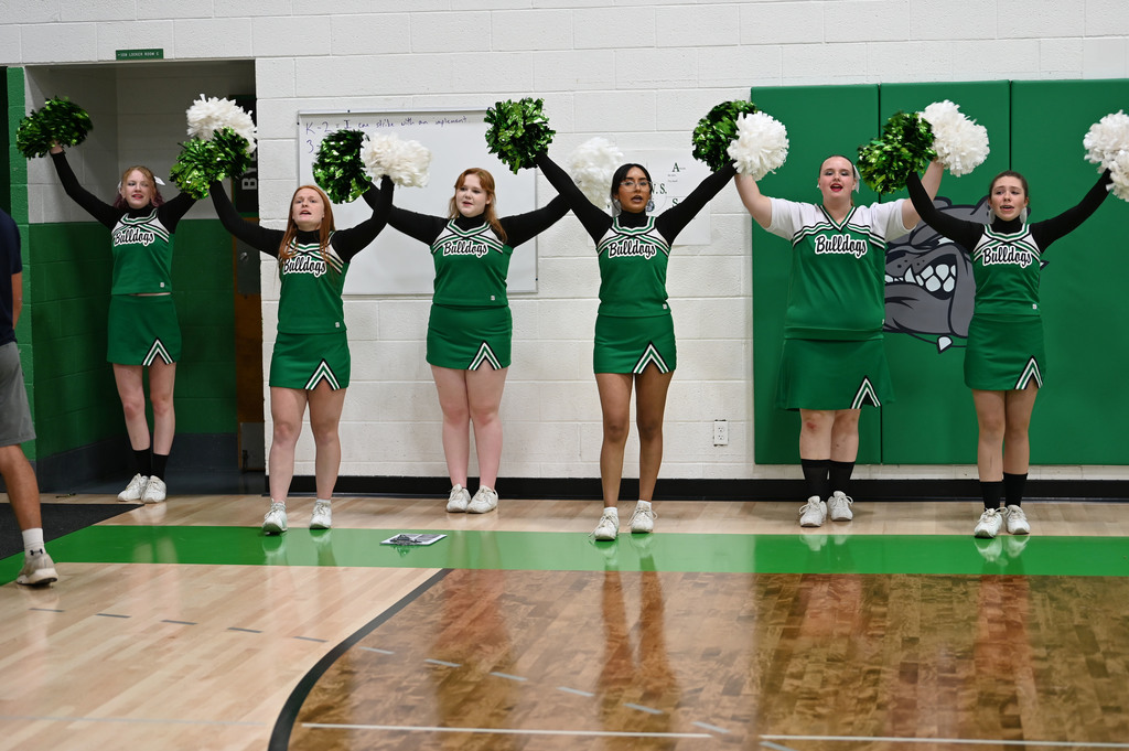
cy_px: 376
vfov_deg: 19.4
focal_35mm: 70
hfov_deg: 28.9
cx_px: 564
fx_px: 2193
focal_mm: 70
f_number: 2.8
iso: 560
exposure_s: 1/125
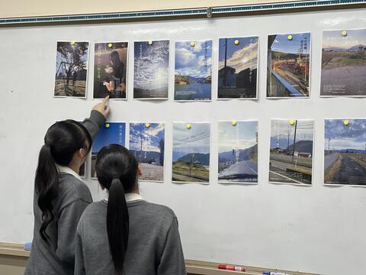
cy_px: 138
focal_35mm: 64
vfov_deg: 22.9
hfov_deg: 30.3
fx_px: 677
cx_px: 183
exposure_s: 1/120
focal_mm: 7.5
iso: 100
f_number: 2.2
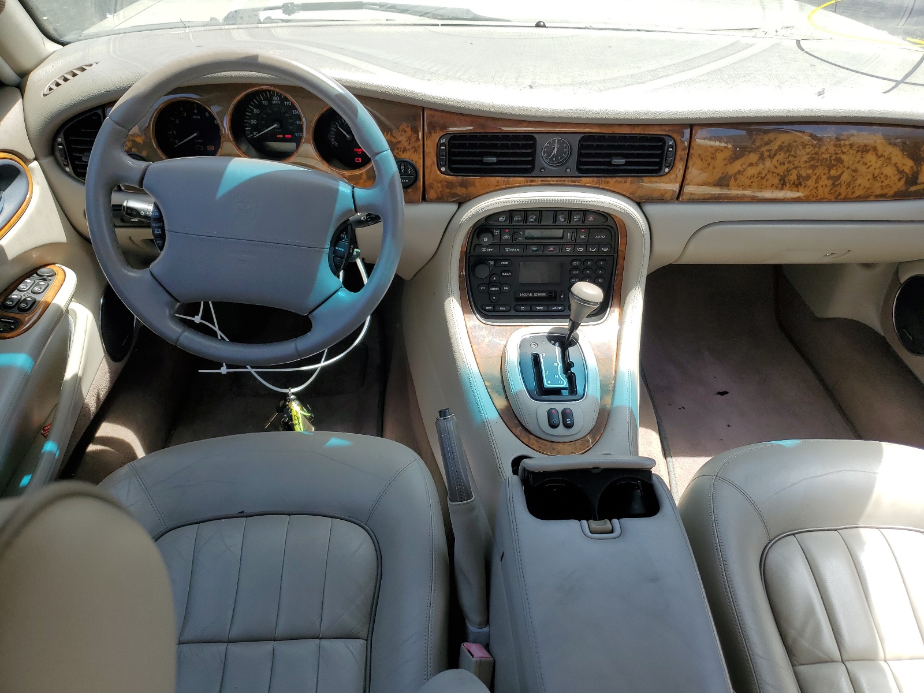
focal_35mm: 26
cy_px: 346
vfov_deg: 53.1
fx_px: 694
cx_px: 462
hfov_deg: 67.3
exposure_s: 1/667
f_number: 1.5
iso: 50
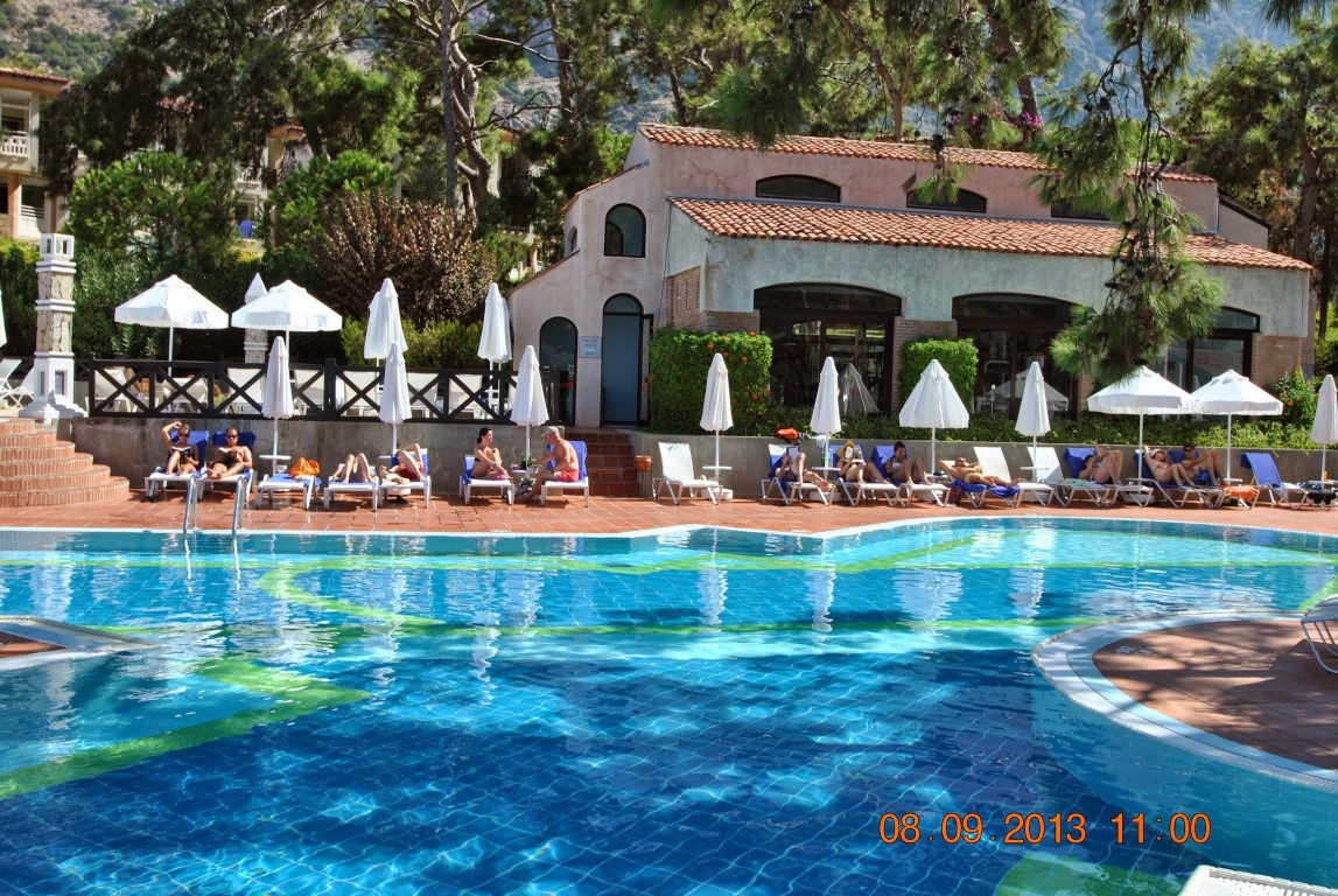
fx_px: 1340
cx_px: 669
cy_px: 448
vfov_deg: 37.0
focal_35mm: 36
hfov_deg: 53.1
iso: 100
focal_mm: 24
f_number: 7.1
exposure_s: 1/200
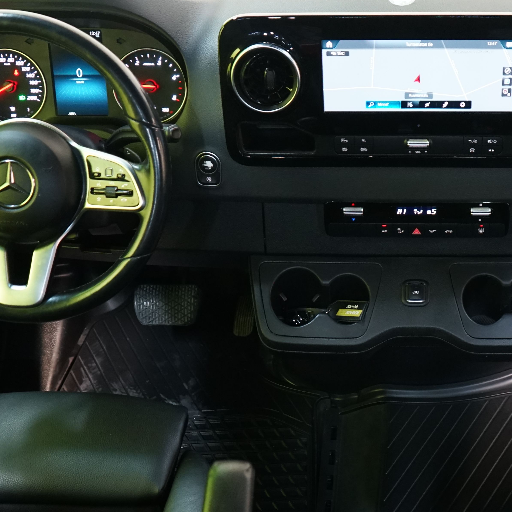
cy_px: 353
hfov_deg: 28.2
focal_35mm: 60
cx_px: 380
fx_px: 1004
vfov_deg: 28.4
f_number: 3.5
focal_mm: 28
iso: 1600
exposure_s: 1/30
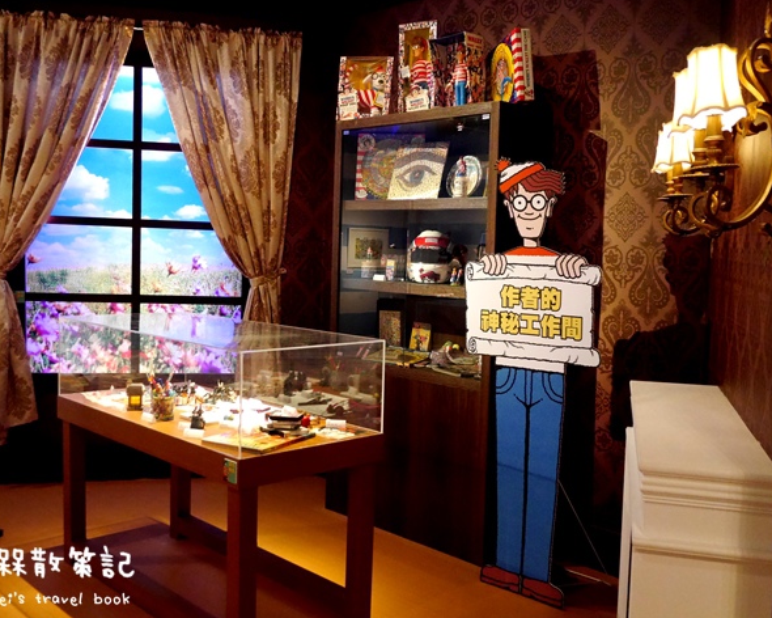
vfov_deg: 41.2
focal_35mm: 36
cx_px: 365
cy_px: 306
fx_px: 823
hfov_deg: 50.3
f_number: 4
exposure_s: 1/40
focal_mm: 17
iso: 3200
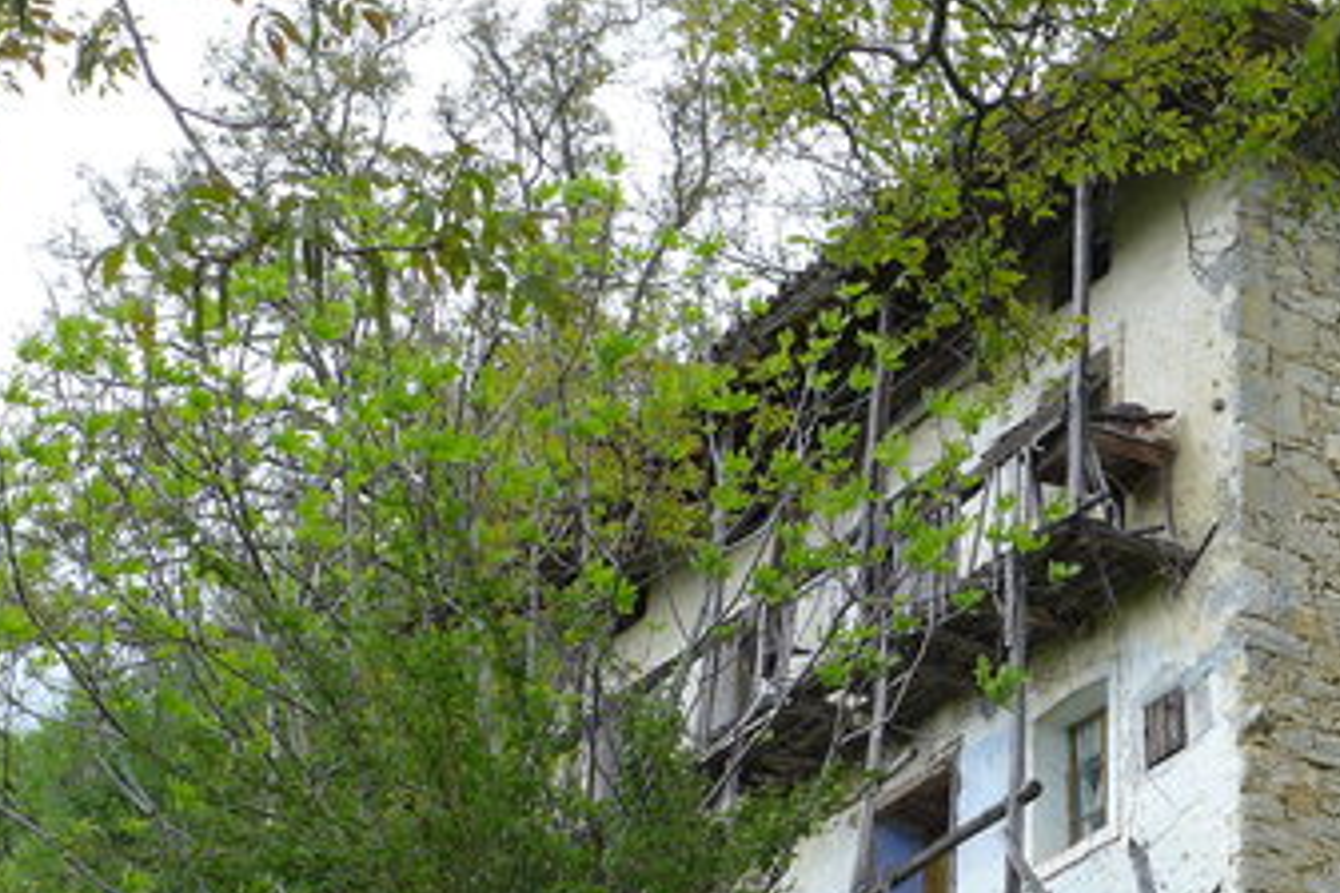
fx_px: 3424
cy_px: 753
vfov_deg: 14.7
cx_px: 891
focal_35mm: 92
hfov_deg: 22.1
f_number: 2.8
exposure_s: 1/500
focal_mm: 8.4
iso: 80
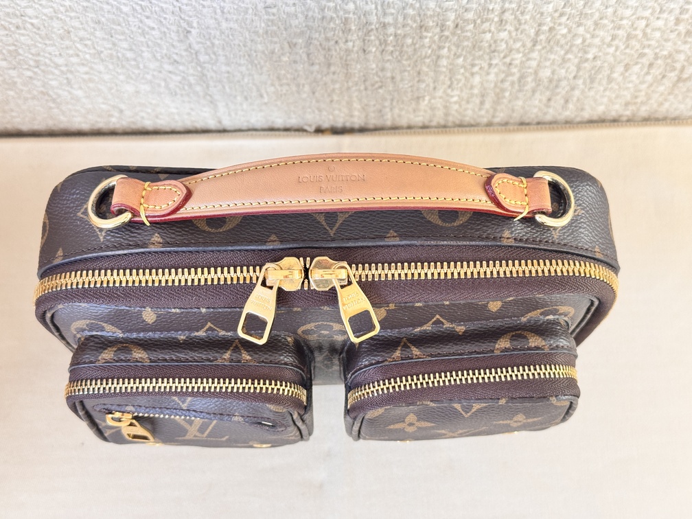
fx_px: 960
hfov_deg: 39.7
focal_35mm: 48
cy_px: 260
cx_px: 346
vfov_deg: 30.3
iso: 160
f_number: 1.78
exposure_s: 1/57
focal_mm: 6.76
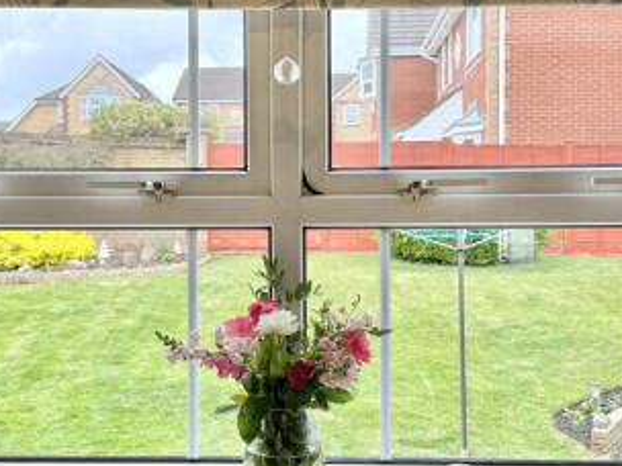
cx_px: 290
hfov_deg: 41.2
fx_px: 827
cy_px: 218
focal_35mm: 46
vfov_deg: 31.5
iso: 80
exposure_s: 1/535
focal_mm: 6.76
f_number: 1.78
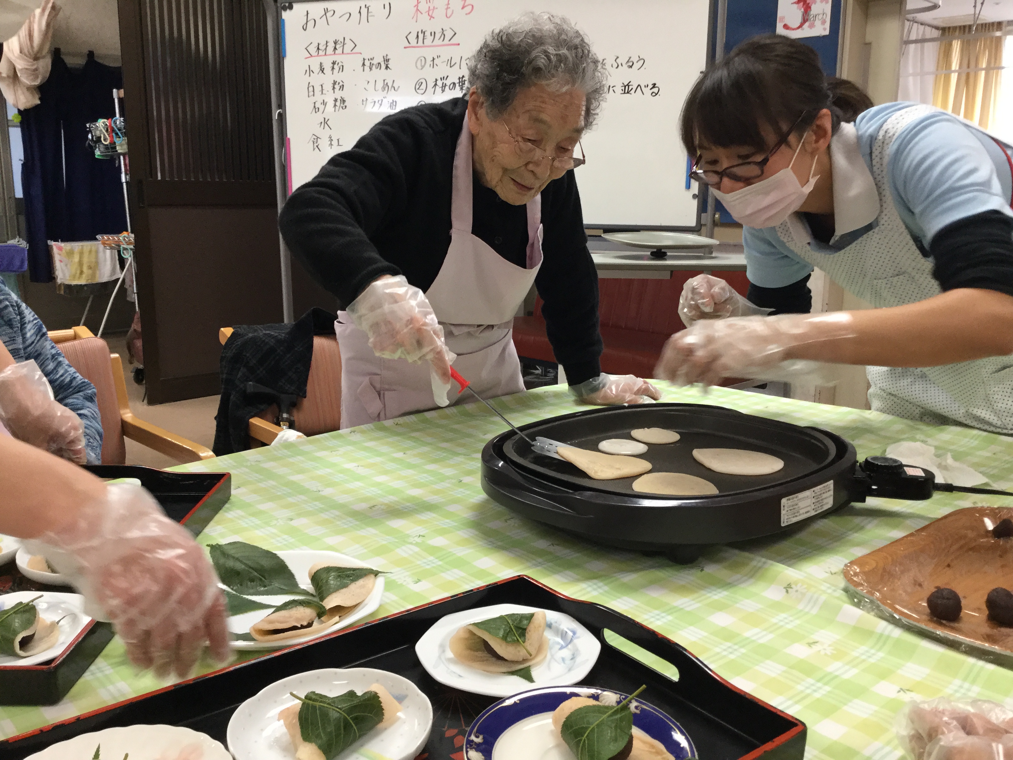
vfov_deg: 45.4
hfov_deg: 58.4
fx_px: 907
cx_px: 506
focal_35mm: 31
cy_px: 380
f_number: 2.4
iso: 64
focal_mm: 3.3
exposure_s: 1/30
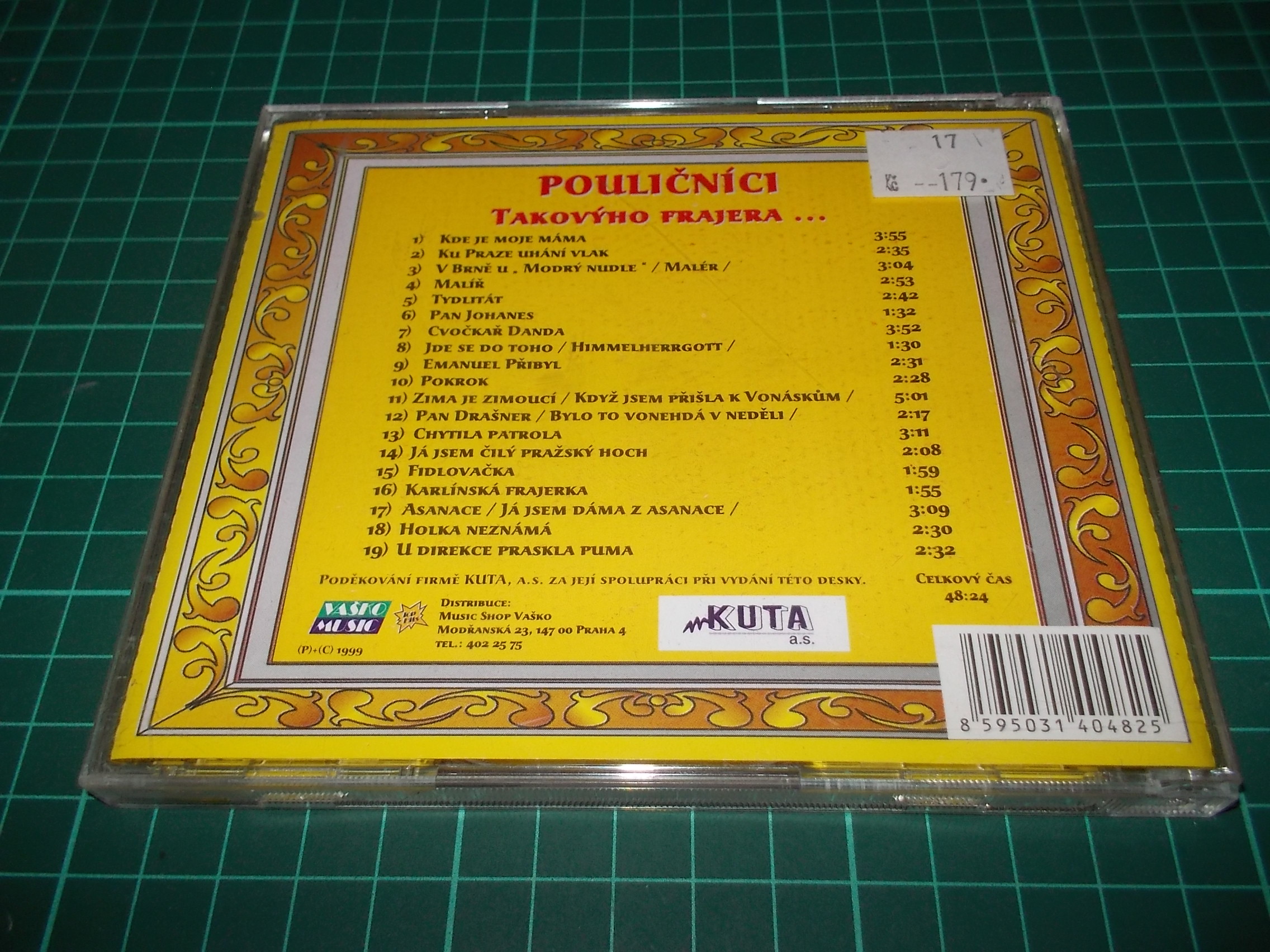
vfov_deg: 48.2
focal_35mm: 29
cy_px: 476
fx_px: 1064
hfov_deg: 61.7
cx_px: 635
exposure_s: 1/30
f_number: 3.3
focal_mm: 4.1
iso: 200
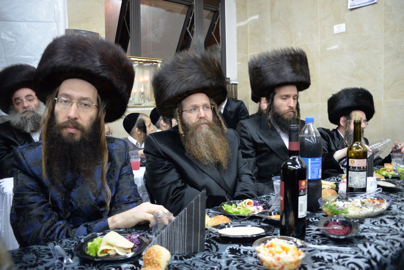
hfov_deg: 65.5
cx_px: 202
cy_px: 135
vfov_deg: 46.4
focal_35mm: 28
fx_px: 314
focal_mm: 28
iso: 3200
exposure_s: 1/80
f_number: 3.5
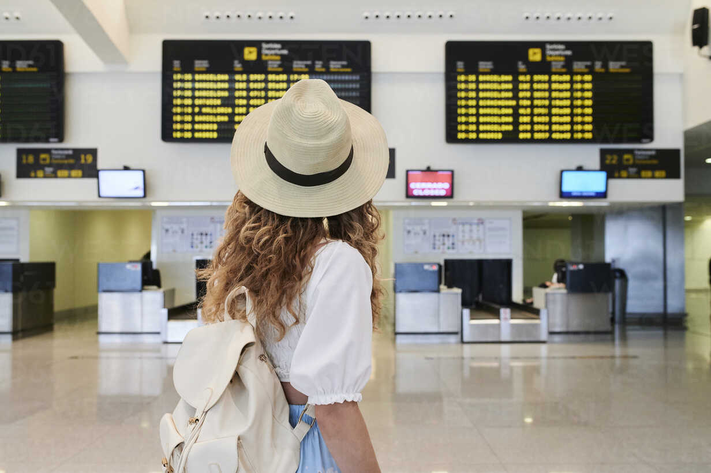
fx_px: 691
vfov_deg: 37.8
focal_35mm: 35
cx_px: 356
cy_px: 236
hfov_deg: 54.5
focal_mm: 35
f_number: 5
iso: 2000
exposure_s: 1/400
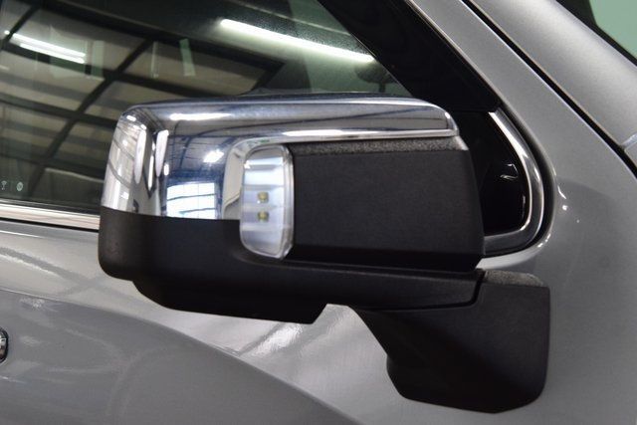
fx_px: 1327
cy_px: 212
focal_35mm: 75
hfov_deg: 27.0
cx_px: 318
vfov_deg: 18.2
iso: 1600
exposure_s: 1/60
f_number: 7.1
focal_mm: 50
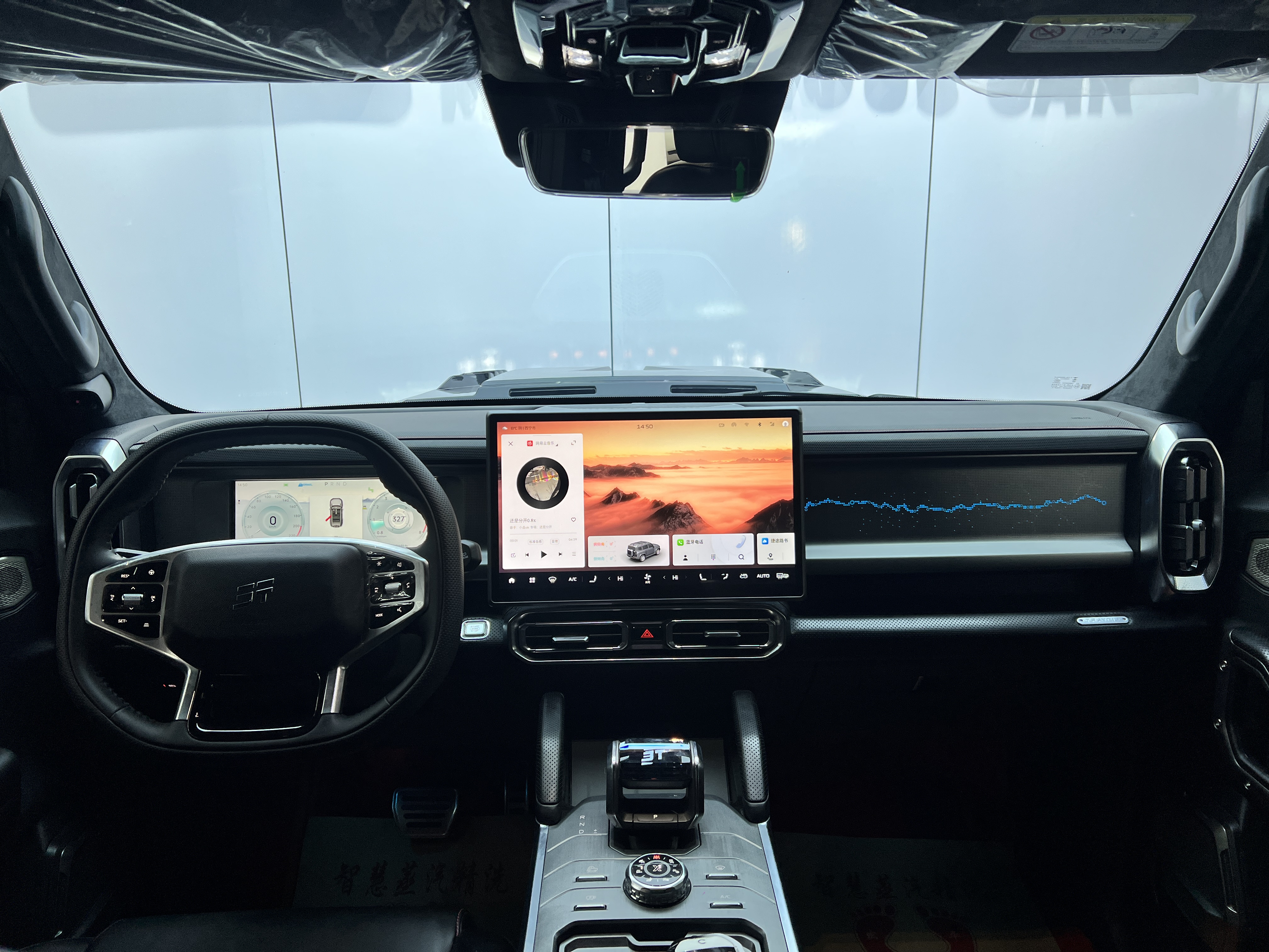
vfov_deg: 53.1
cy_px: 476
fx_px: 953
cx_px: 634
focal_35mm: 26
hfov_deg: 67.3
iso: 64
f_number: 1.5
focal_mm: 5.7
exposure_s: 1/121
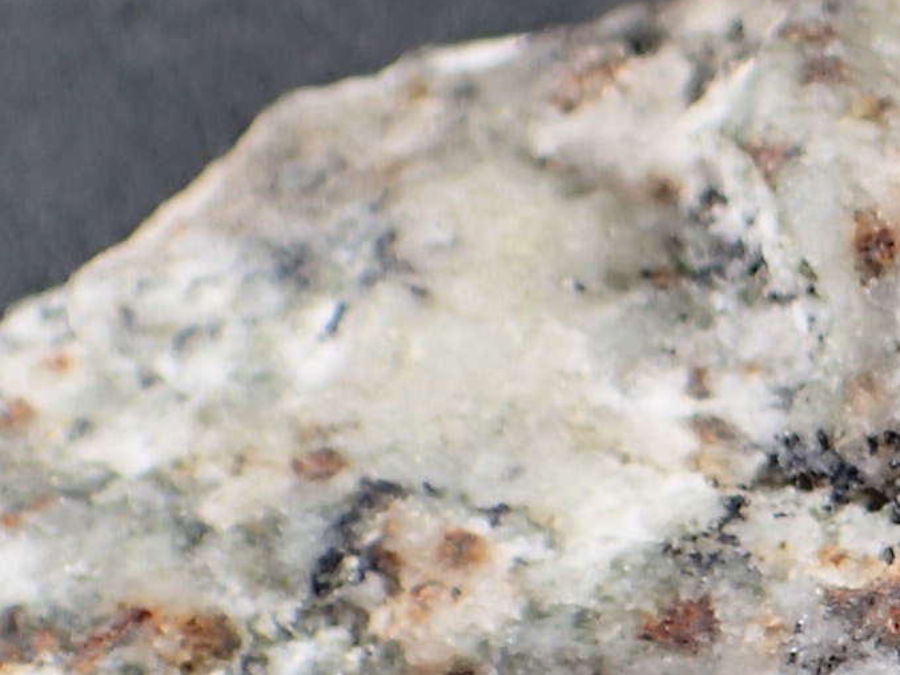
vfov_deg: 10.4
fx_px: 3692
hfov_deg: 13.2
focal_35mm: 142
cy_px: 614
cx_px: 1319
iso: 100
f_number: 2.3
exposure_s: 1/125
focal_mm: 5.5
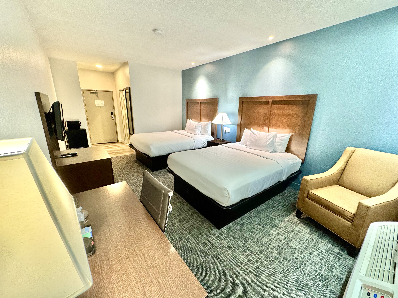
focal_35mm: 14
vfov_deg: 85.7
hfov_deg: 102.1
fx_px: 161
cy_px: 149
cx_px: 199
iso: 200
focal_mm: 2.22
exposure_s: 1/60
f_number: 2.2
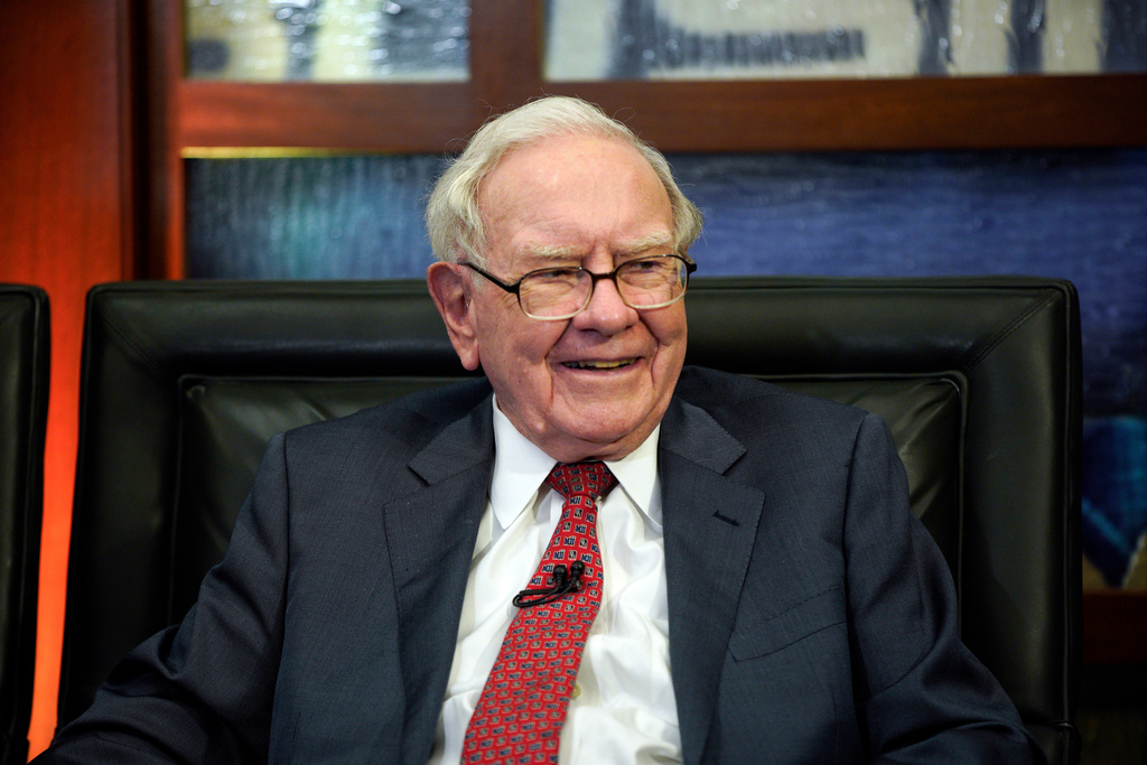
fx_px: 6373
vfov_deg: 6.9
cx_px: 574
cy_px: 382
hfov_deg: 10.3
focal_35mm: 200
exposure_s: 1/400
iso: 1600
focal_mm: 200
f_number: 2.8
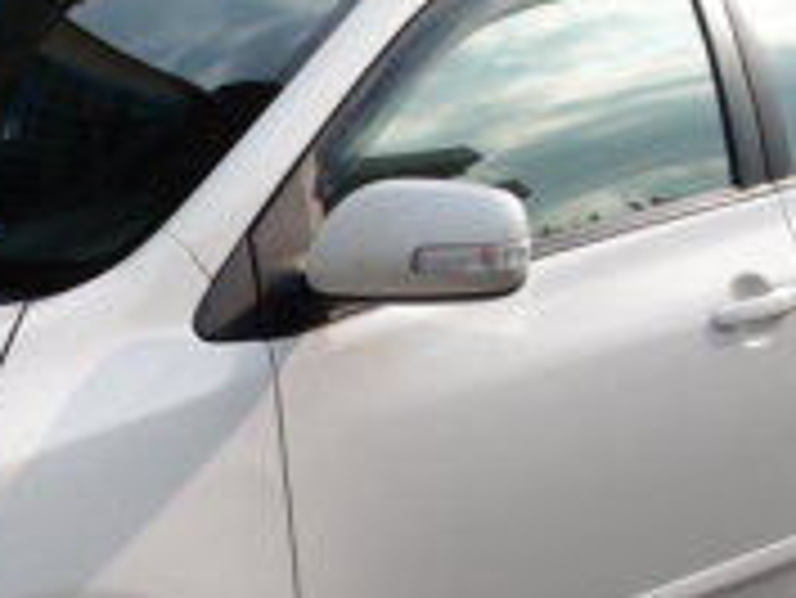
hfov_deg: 18.9
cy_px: 499
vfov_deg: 14.6
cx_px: 4
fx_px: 2324
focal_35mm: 101
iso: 100
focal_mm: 6
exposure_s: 1/800
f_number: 3.5
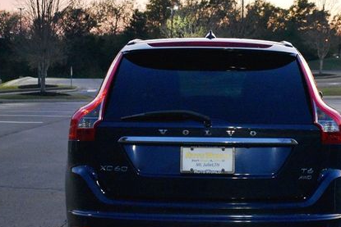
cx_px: 212
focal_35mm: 74
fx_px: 701
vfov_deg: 18.4
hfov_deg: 27.2
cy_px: 119
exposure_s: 1/125
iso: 5600
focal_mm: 32
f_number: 4.5
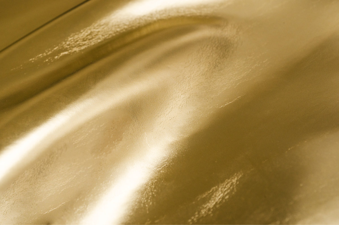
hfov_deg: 22.7
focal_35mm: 90
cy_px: 112
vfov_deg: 15.1
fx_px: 846
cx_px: 170
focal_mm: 60
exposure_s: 1/200
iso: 100
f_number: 9
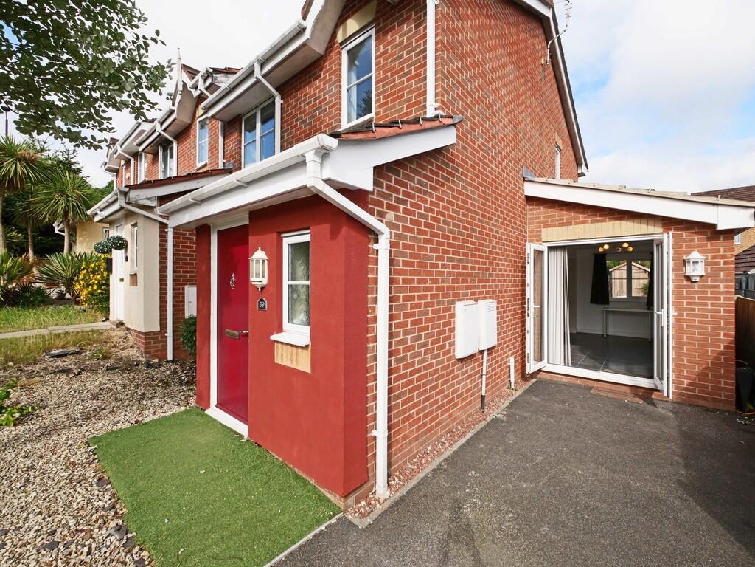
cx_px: 378
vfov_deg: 85.7
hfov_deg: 102.1
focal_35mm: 14
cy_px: 284
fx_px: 305
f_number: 10
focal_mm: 7
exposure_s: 1/200
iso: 200
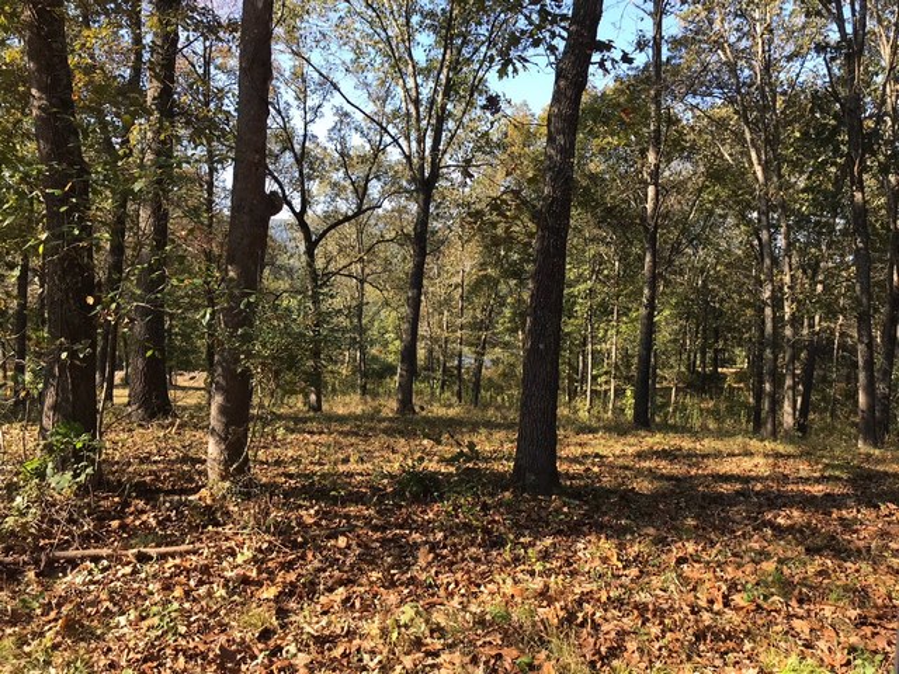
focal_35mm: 28
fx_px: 727
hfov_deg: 63.4
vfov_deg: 49.7
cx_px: 450
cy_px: 337
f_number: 1.8
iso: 20
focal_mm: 3.99
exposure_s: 1/460
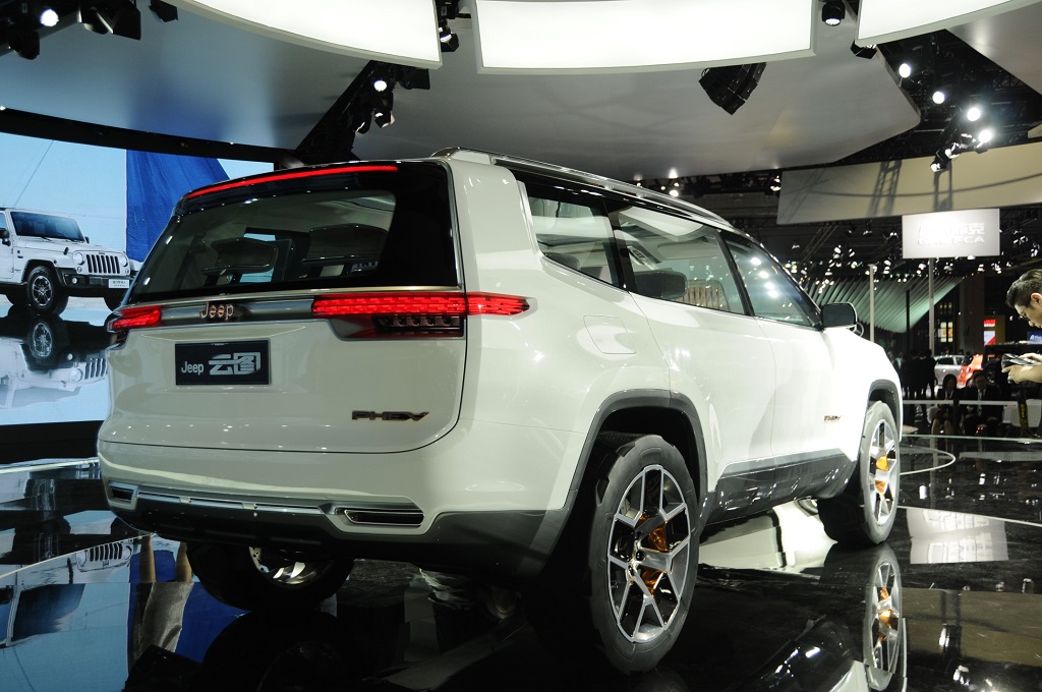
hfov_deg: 53.2
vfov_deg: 36.8
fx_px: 1041
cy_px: 346
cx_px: 521
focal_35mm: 36
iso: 400
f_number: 4.5
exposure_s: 1/80
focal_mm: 24
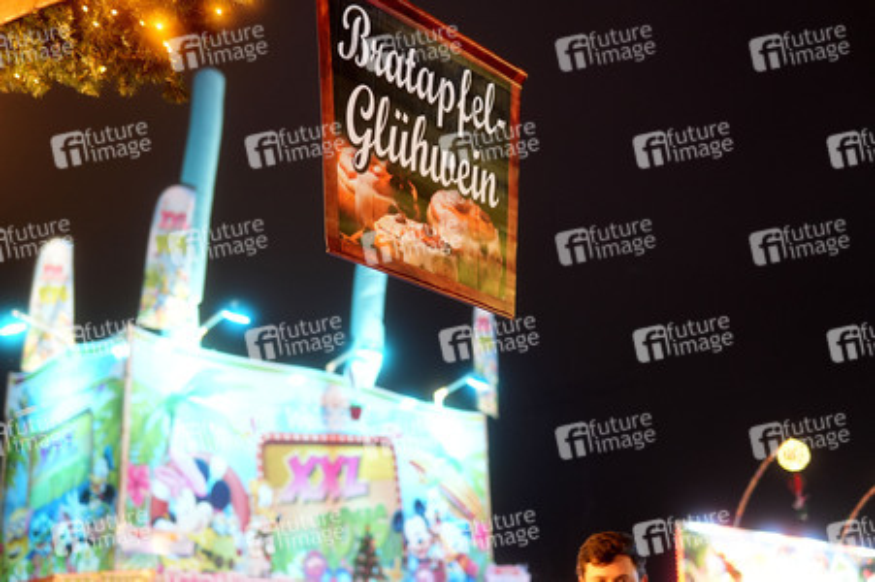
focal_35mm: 45
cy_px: 291
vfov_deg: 29.8
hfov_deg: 43.6
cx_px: 438
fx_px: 1093
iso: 640
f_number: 1.6
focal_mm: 30
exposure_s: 1/60
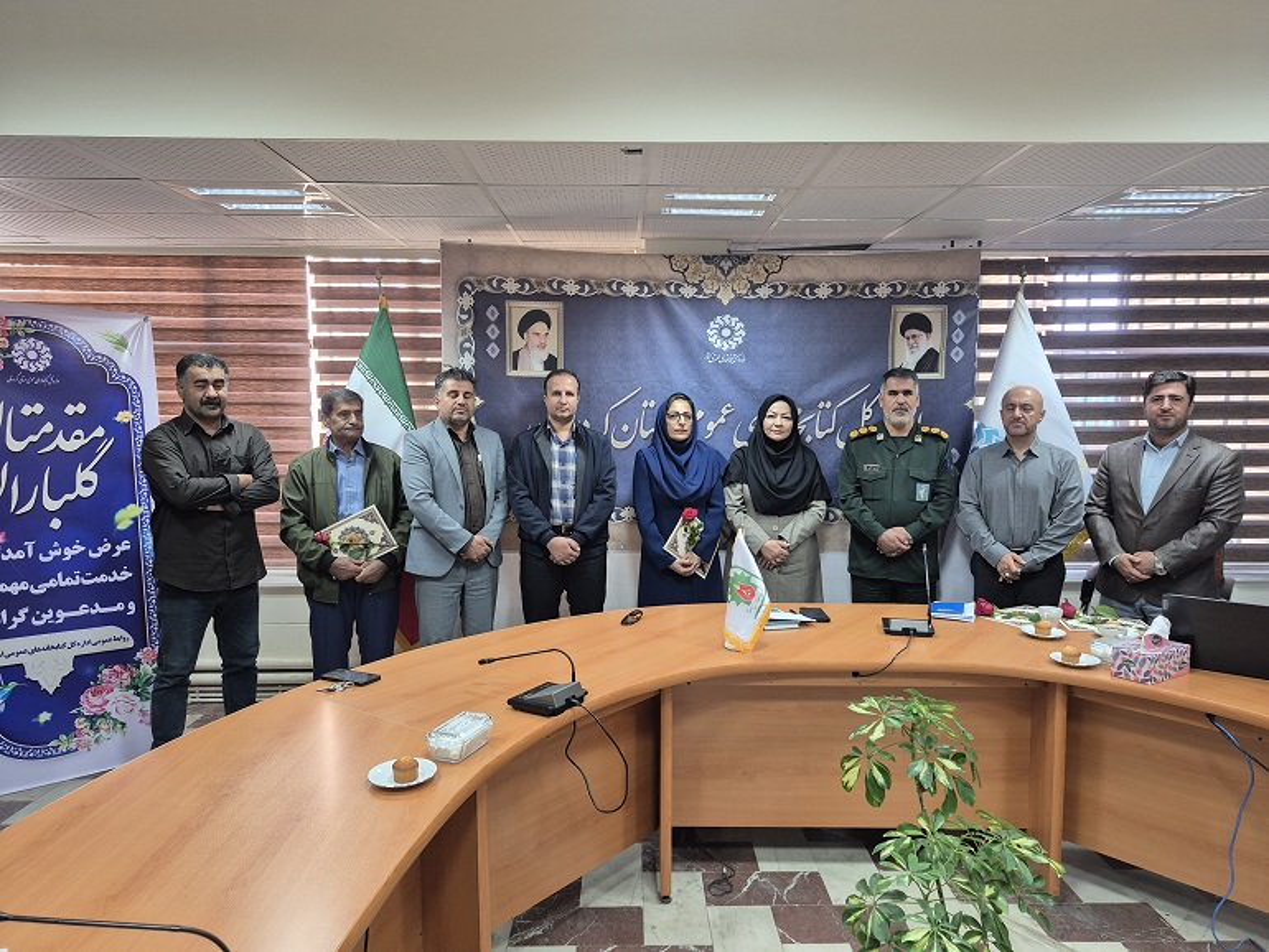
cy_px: 476
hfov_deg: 73.9
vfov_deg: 58.9
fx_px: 843
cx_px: 634
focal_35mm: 23
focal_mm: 5.4
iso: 200
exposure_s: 1/100
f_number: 1.8
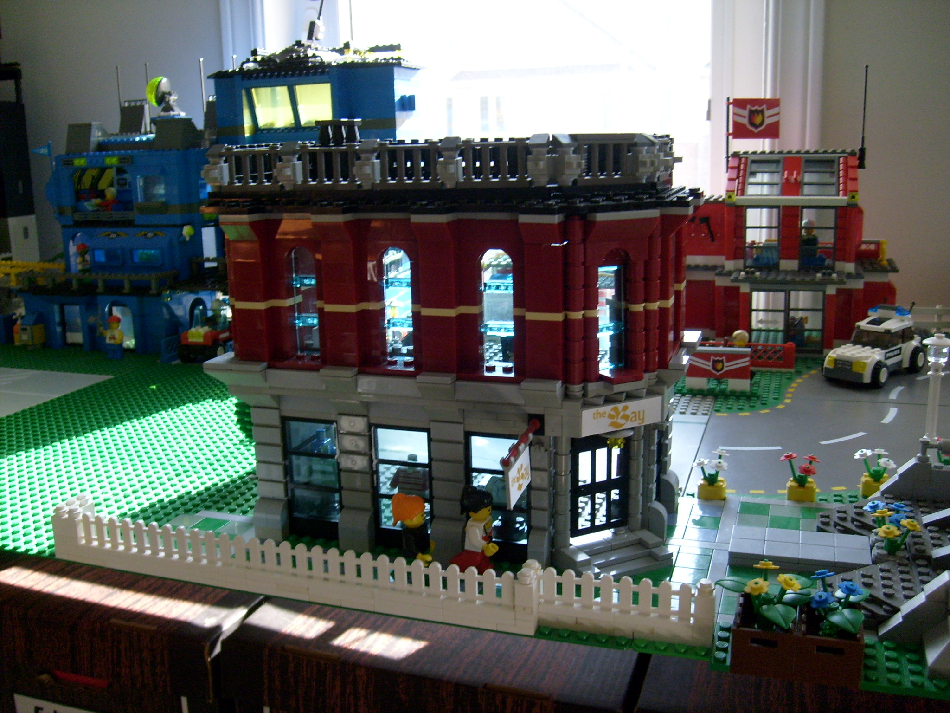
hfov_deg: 52.6
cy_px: 356
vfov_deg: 40.7
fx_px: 961
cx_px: 475
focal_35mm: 35
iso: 100
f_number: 2.8
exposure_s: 1/90
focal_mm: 5.8
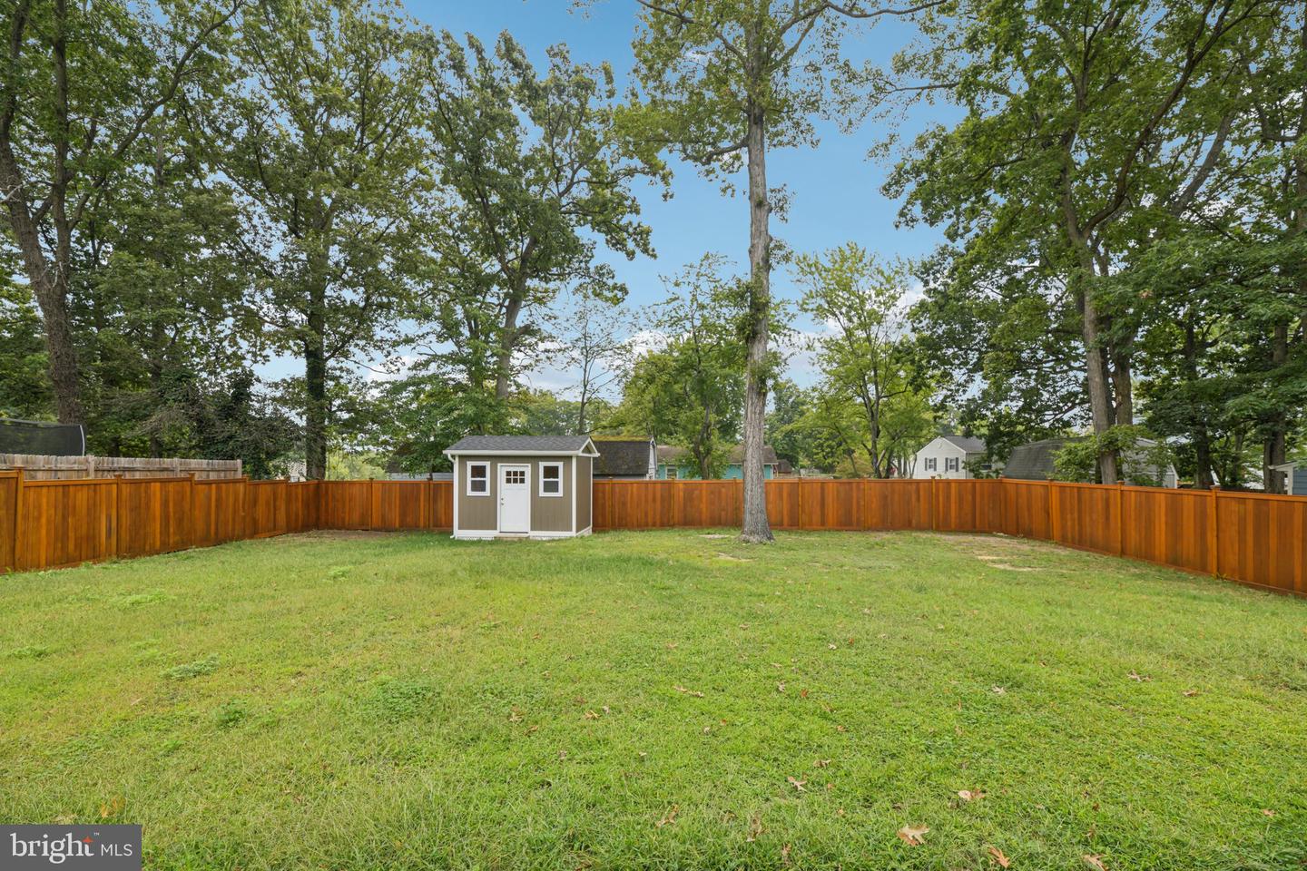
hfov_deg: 104.3
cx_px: 654
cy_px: 436
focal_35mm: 14
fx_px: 508
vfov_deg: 81.2
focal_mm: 14
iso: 100
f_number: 8
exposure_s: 1/125
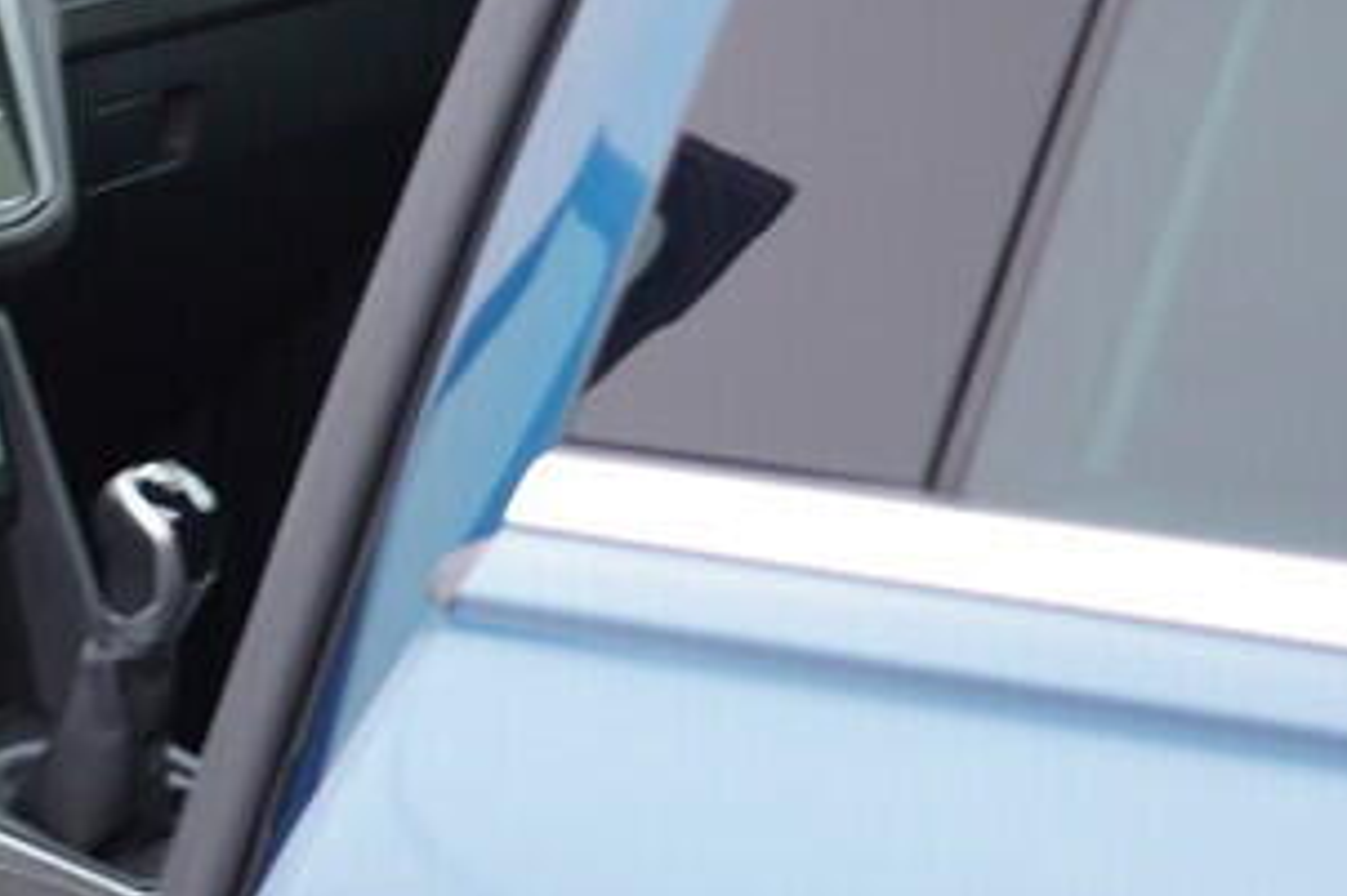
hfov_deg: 15.1
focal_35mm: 122
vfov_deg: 11.1
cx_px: -865
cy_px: 934
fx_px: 4562
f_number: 2.8
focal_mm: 24
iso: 160
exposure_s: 1/40
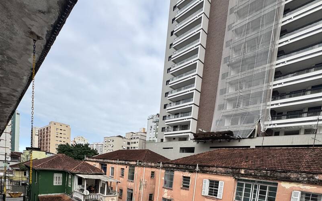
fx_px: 176
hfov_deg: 85.0
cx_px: 160
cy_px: 184
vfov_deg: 52.0
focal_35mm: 20
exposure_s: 1/1110
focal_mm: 2.22
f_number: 2.2
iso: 50
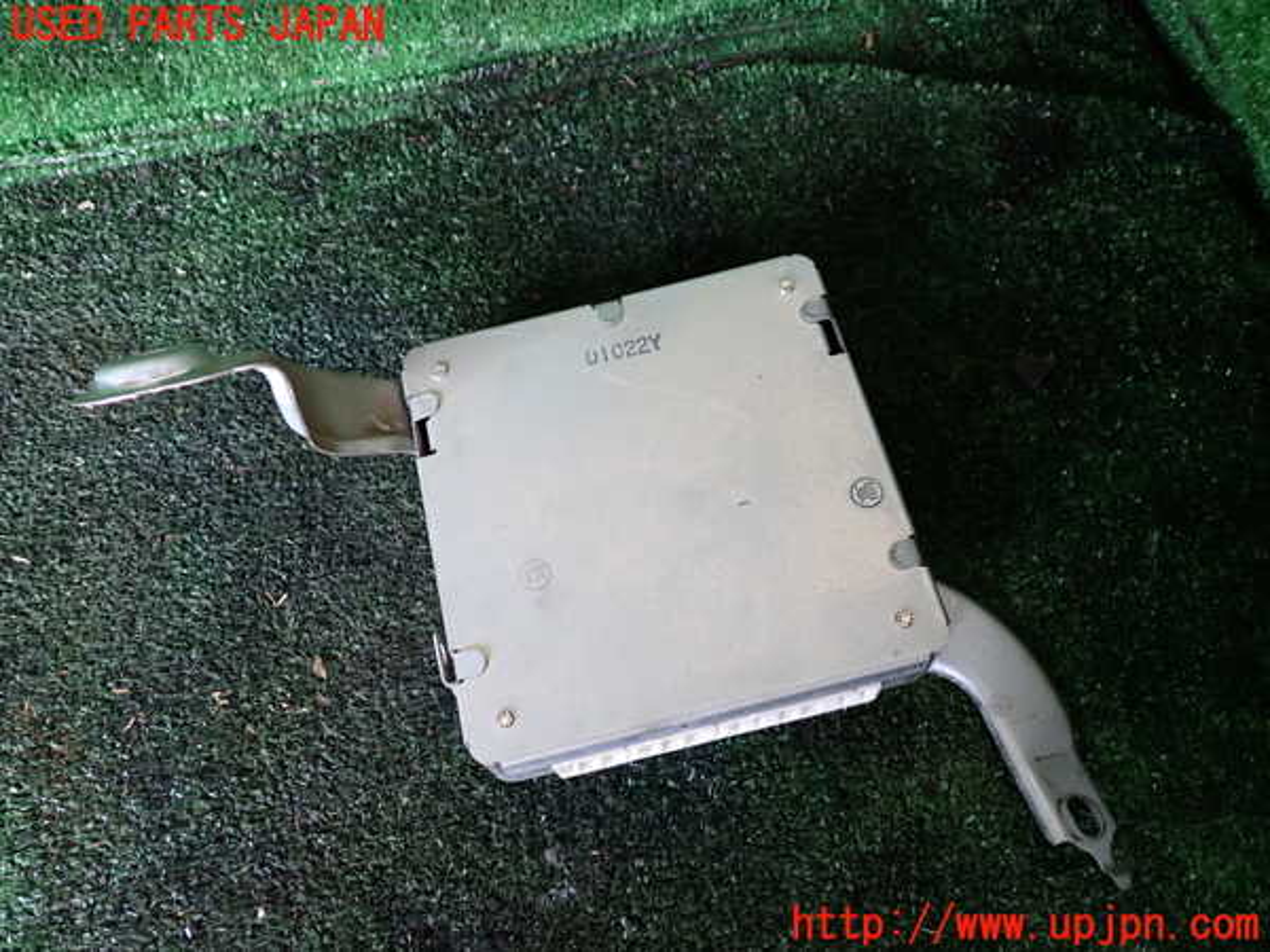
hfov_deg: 60.0
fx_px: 1101
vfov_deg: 46.8
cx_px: 635
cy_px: 476
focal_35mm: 30
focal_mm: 5.4
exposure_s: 1/30
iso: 250
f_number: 2.3
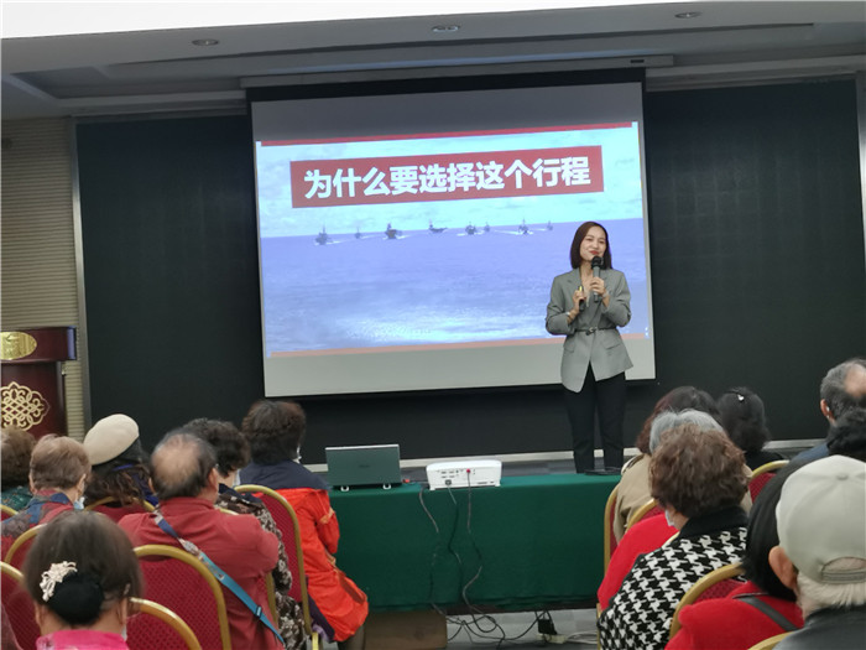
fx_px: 2001
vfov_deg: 18.4
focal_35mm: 80
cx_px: 433
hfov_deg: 24.4
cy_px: 325
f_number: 1.8
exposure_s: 1/50
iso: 160
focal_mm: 5.58
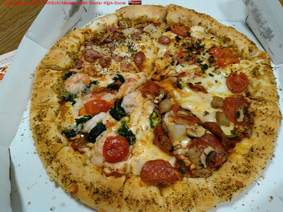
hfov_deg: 60.0
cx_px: 142
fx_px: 245
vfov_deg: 46.8
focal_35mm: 30
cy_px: 106
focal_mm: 4
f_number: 2.4
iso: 250
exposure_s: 1/16.7
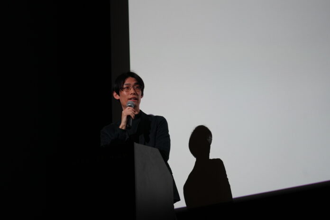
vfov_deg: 13.0
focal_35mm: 105
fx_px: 962
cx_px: 165
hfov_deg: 19.5
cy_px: 110
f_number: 4
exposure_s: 1/160
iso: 2000
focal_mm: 105
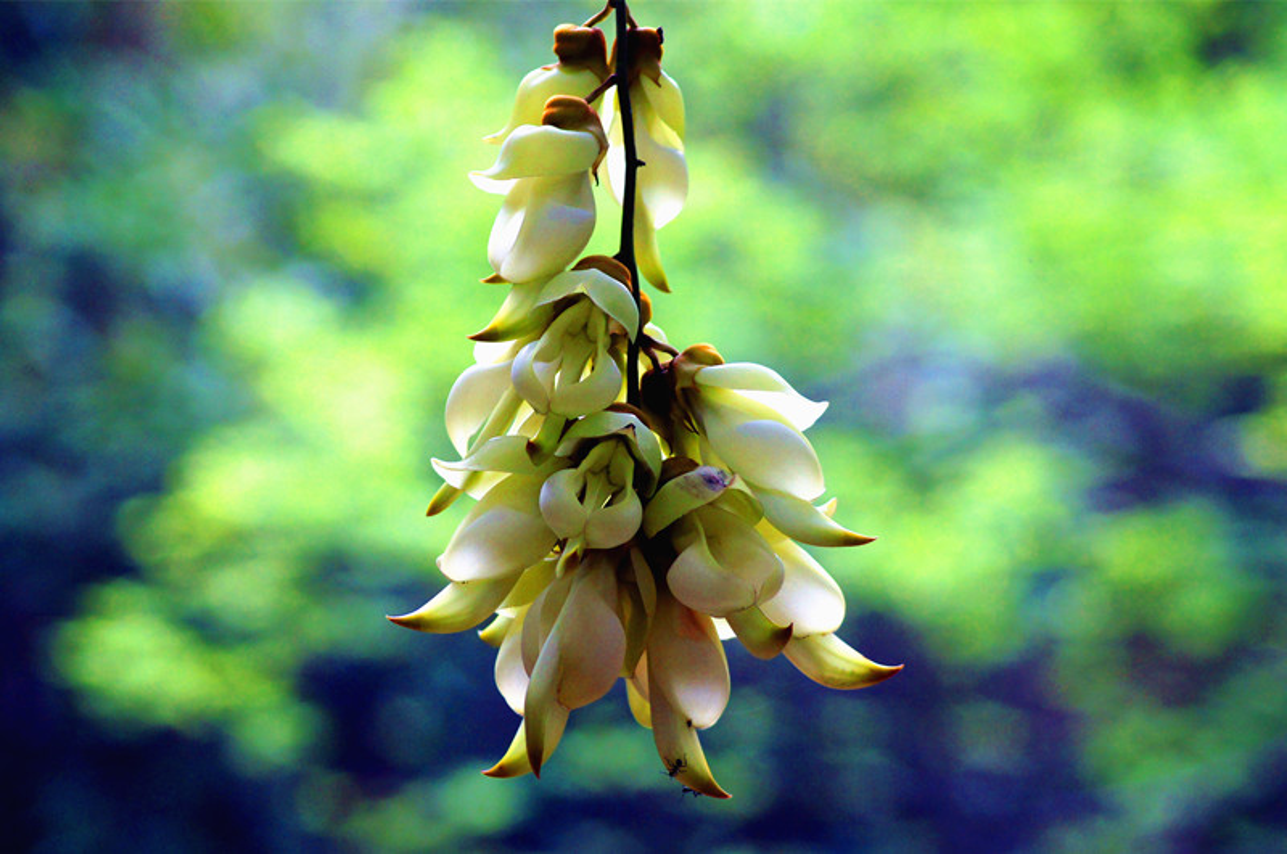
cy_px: 427
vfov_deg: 9.1
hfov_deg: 13.7
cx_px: 644
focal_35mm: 150
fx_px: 5355
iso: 400
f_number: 4
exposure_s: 1/160
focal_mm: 100
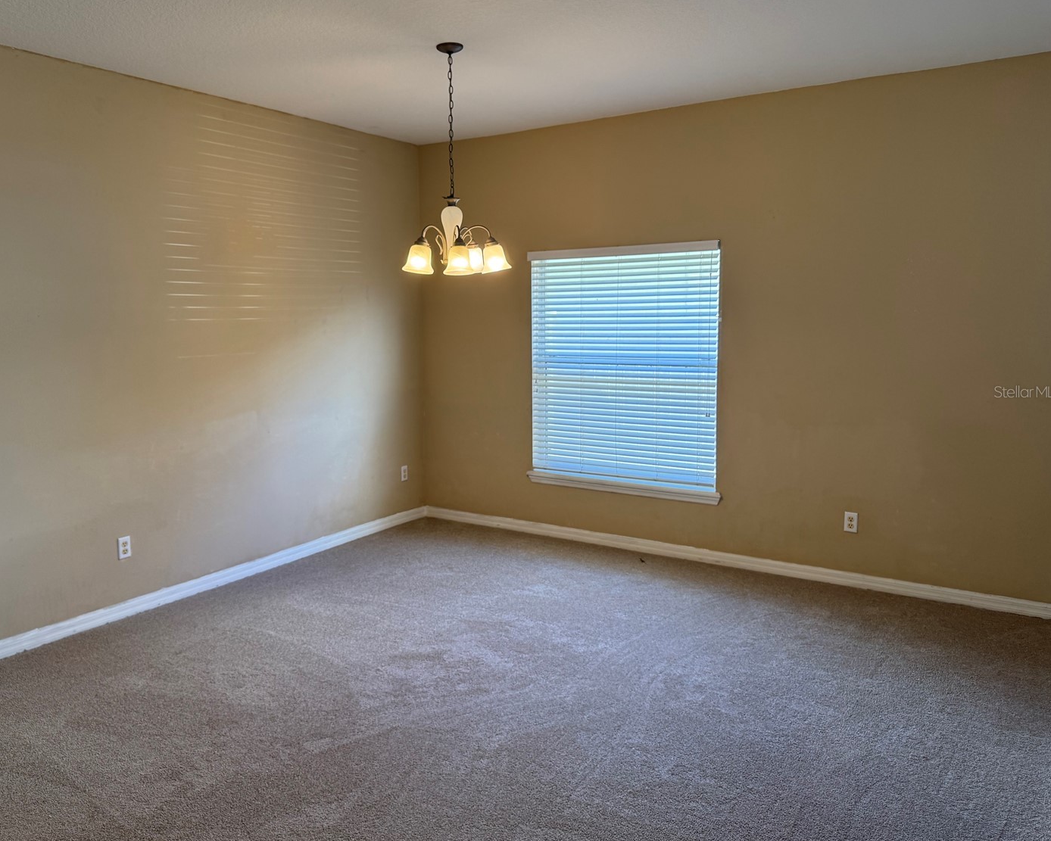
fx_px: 840
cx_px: 460
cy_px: 391
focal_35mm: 27
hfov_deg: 63.8
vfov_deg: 53.2
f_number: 1.78
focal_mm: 6.76
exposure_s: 1/128
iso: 100
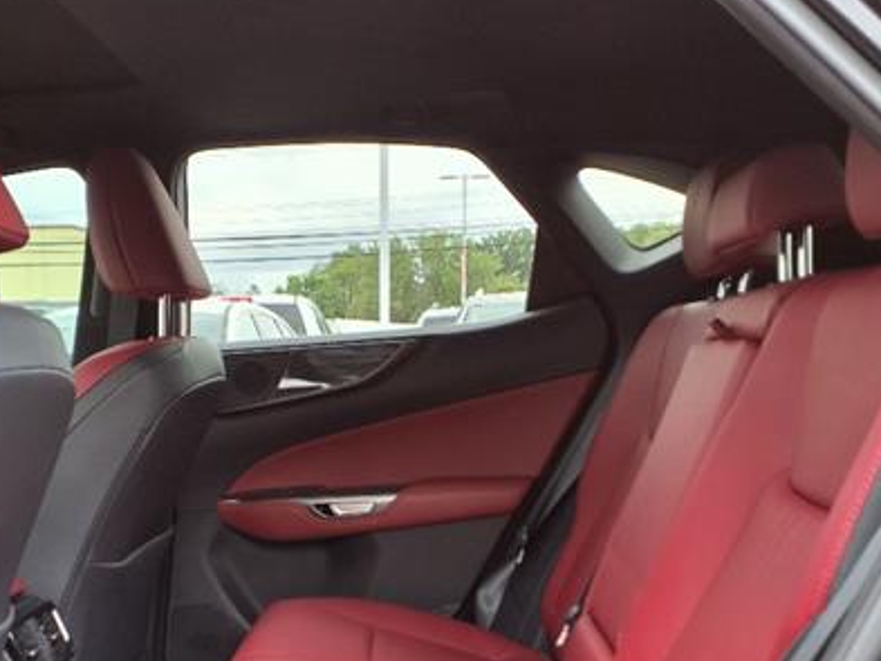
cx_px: 325
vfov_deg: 32.2
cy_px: 506
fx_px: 1120
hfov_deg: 42.6
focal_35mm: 44
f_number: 1.9
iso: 50
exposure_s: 1/120
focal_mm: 3.58
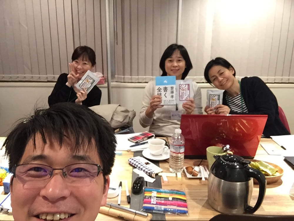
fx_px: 263
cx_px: 147
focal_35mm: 31
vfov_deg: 45.4
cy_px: 110
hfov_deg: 58.4
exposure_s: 1/30
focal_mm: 2.65
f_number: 2.2
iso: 250
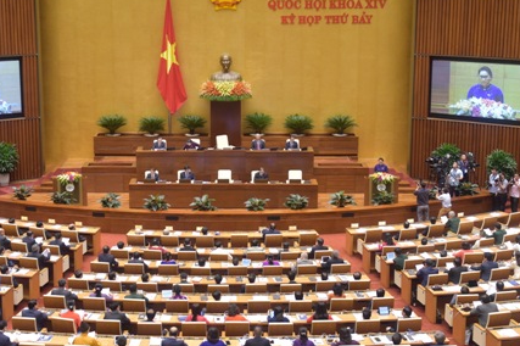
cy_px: 127
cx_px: 227
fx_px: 909
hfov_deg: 31.9
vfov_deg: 21.5
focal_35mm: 63
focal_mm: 42
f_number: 3.5
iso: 2000
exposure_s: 1/125
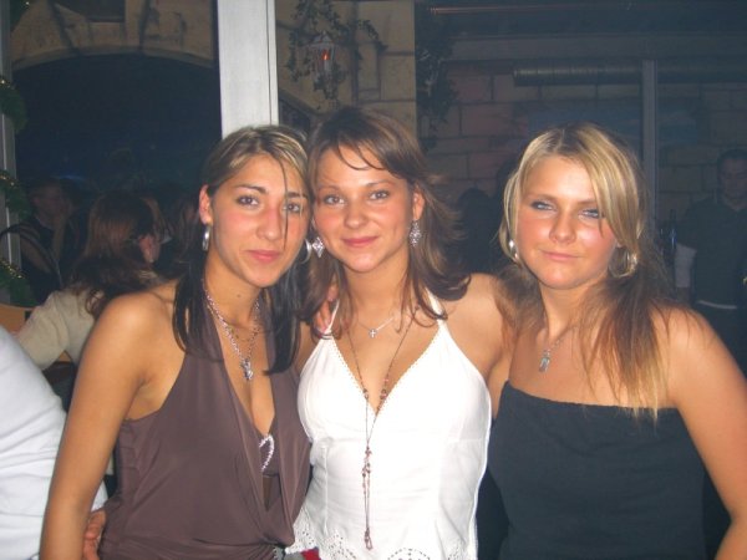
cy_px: 280
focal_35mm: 38
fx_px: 820
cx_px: 374
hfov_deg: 49.0
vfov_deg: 37.7
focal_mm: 7.9
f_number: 2.8
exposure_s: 1/60
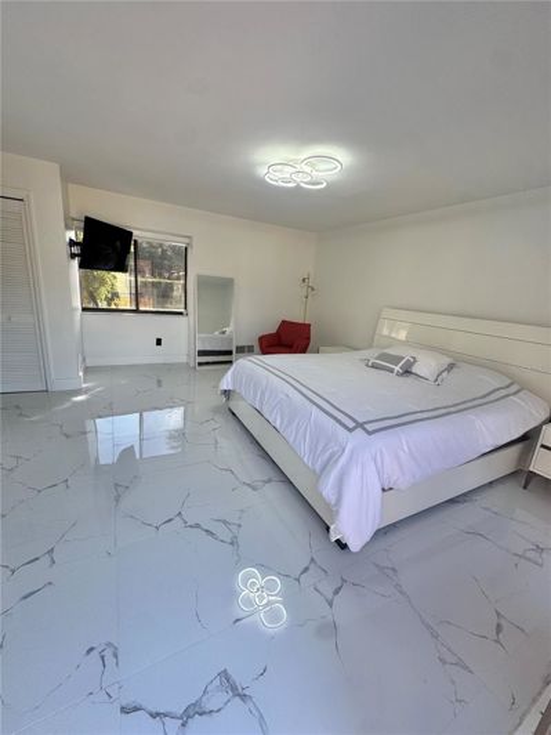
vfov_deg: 102.1
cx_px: 276
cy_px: 368
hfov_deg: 85.7
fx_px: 297
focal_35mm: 14
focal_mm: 2.22
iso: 50
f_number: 2.2
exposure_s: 1/99
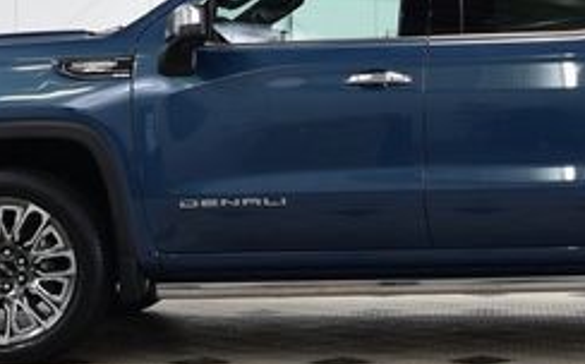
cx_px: 511
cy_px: 145
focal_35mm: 108
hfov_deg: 19.0
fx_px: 1726
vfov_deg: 12.0
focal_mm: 27
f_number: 6.3
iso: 450
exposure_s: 1/15
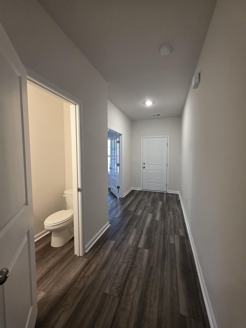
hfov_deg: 89.9
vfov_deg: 106.2
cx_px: 123
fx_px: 123
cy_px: 164
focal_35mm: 13
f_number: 1.9
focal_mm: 2.2
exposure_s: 1/60
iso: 320
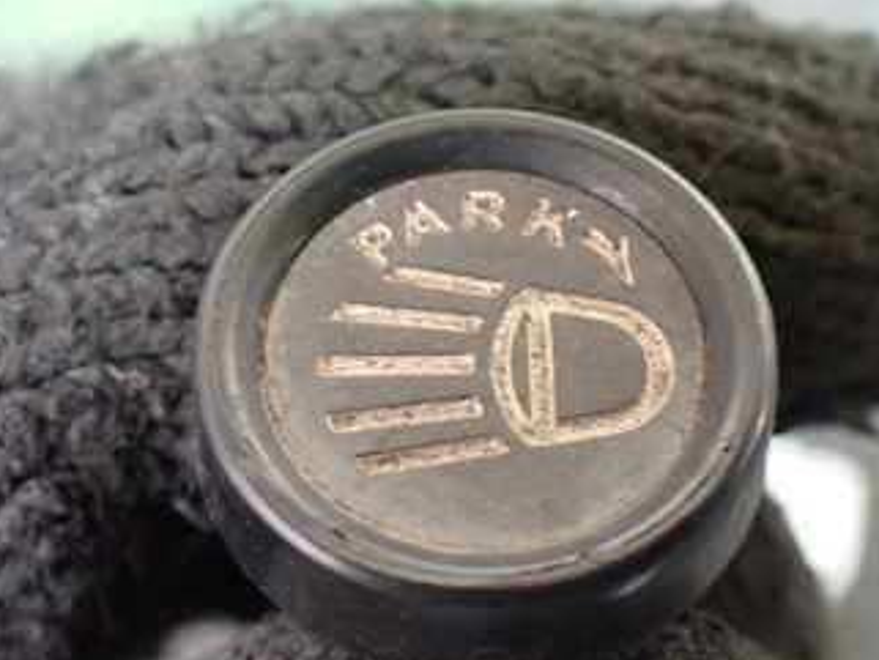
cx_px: 455
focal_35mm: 56
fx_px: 1423
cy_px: 304
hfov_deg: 34.3
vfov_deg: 26.1
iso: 800
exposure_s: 1/80
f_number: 2.3
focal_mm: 5.4
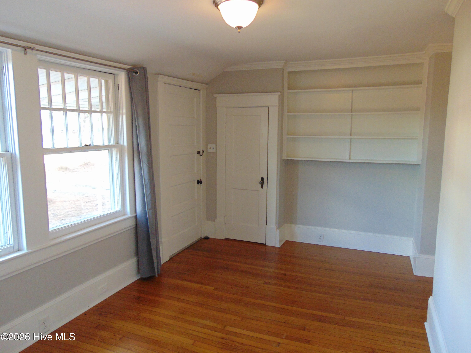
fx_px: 340
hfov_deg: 69.4
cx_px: 236
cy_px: 176
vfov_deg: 54.9
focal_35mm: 25
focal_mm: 4.5
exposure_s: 1/30
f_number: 3
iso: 250
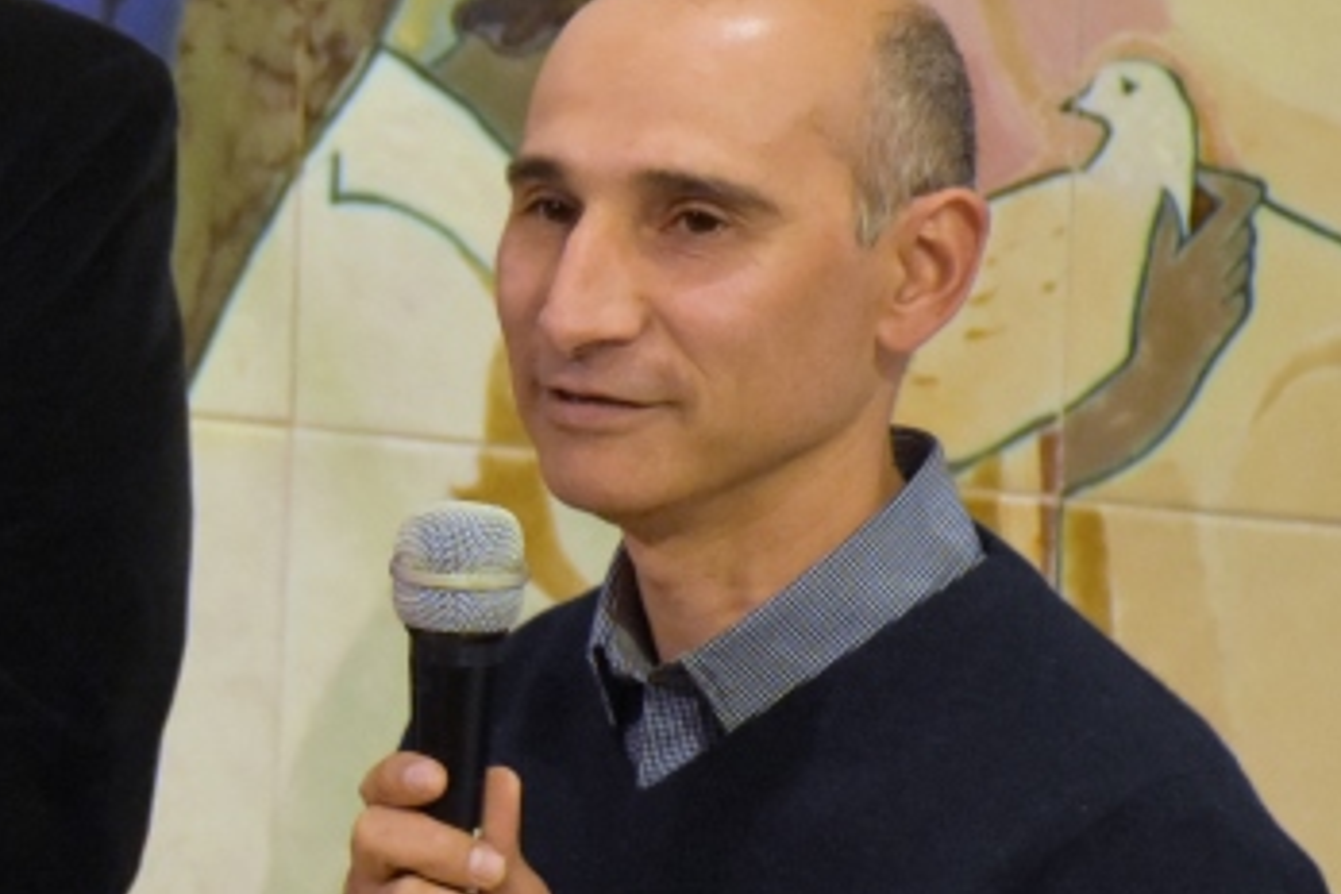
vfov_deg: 3.5
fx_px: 14787
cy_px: 349
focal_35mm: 397
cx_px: -601
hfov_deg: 5.2
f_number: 5.3
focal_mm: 90
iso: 4000
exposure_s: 1/60
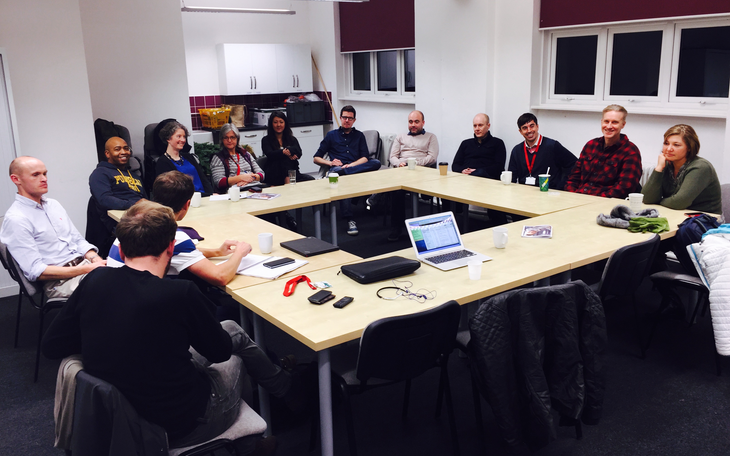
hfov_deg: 61.2
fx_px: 617
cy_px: 211
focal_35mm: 31
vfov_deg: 40.6
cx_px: 363
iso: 32
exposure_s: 1/30
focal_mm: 4.15
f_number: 2.2
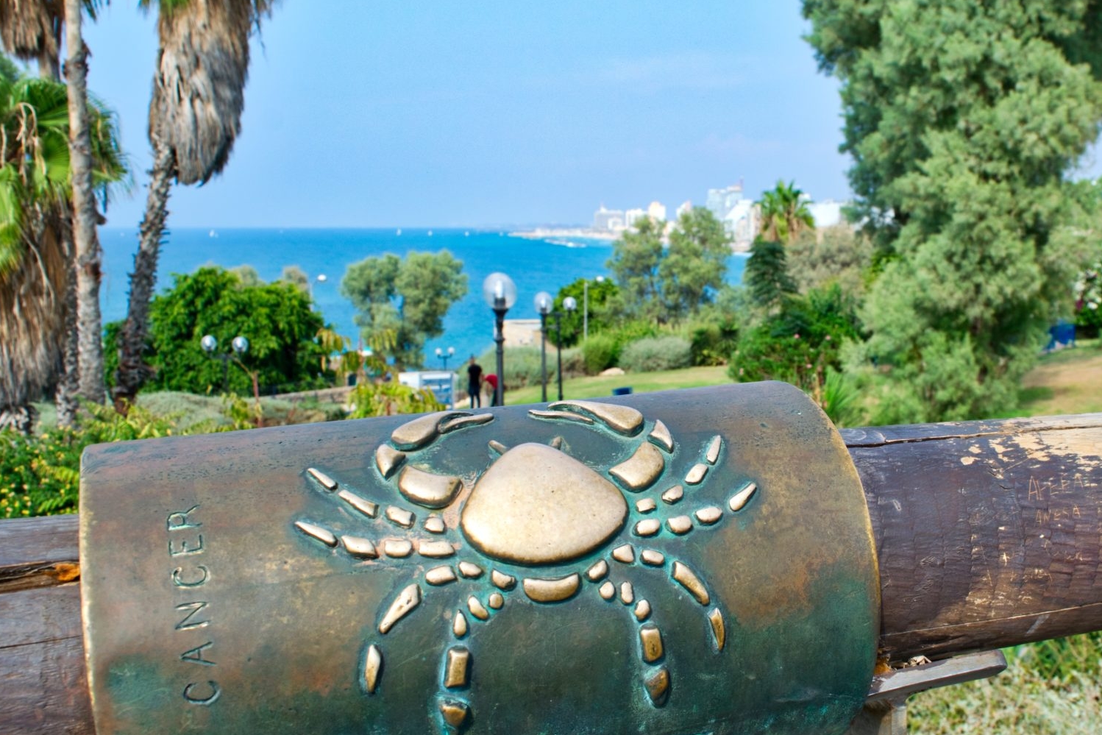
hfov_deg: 46.7
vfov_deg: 32.6
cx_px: 733
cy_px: 417
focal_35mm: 41
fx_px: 1255
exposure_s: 1/320
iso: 200
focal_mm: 20
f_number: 9
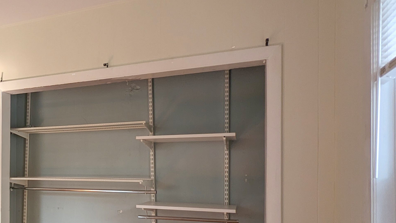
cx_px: 7
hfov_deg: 46.1
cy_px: 165
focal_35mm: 37
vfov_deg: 31.5
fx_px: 389
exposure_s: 1/41.8
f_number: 2.2
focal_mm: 2.35
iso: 51
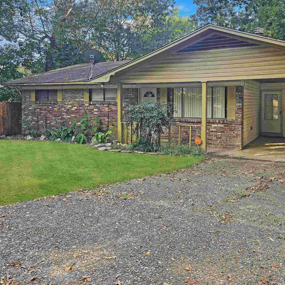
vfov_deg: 57.3
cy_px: 144
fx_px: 261
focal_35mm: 28
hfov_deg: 56.6
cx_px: 178
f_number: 1.7
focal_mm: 6.3
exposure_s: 1/180
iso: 20
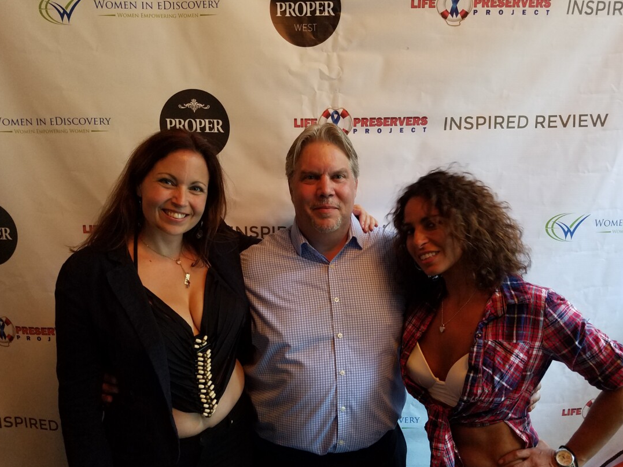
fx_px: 504
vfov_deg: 49.7
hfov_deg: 63.4
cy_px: 250
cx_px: 321
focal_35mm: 28
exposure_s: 1/10
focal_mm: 4.2
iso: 250
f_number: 1.7
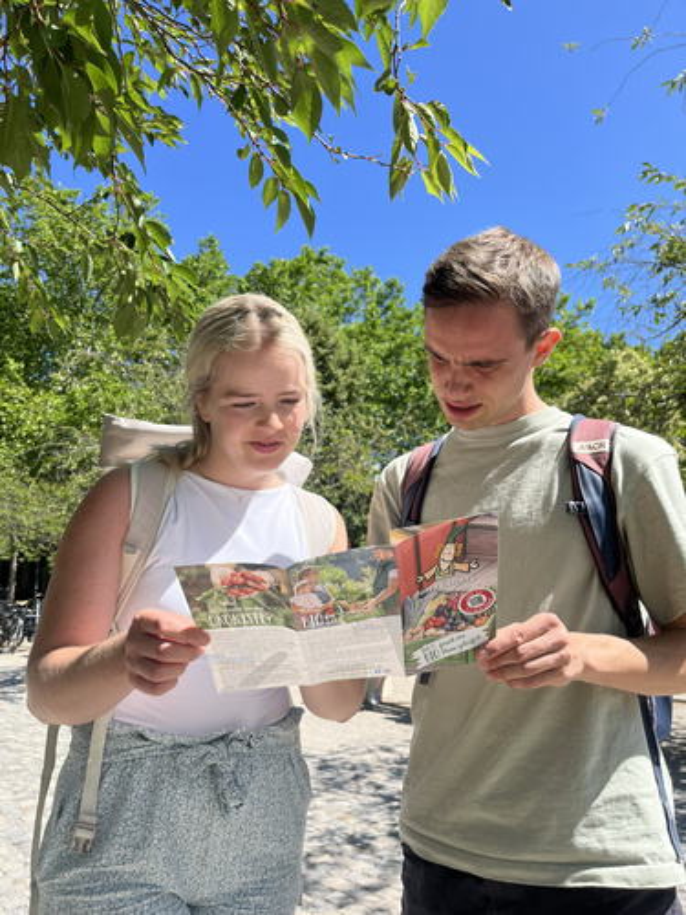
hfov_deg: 53.1
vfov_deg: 67.3
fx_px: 687
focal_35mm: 26
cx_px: 343
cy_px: 458
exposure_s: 1/2309
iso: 50
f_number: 1.6
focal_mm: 5.1
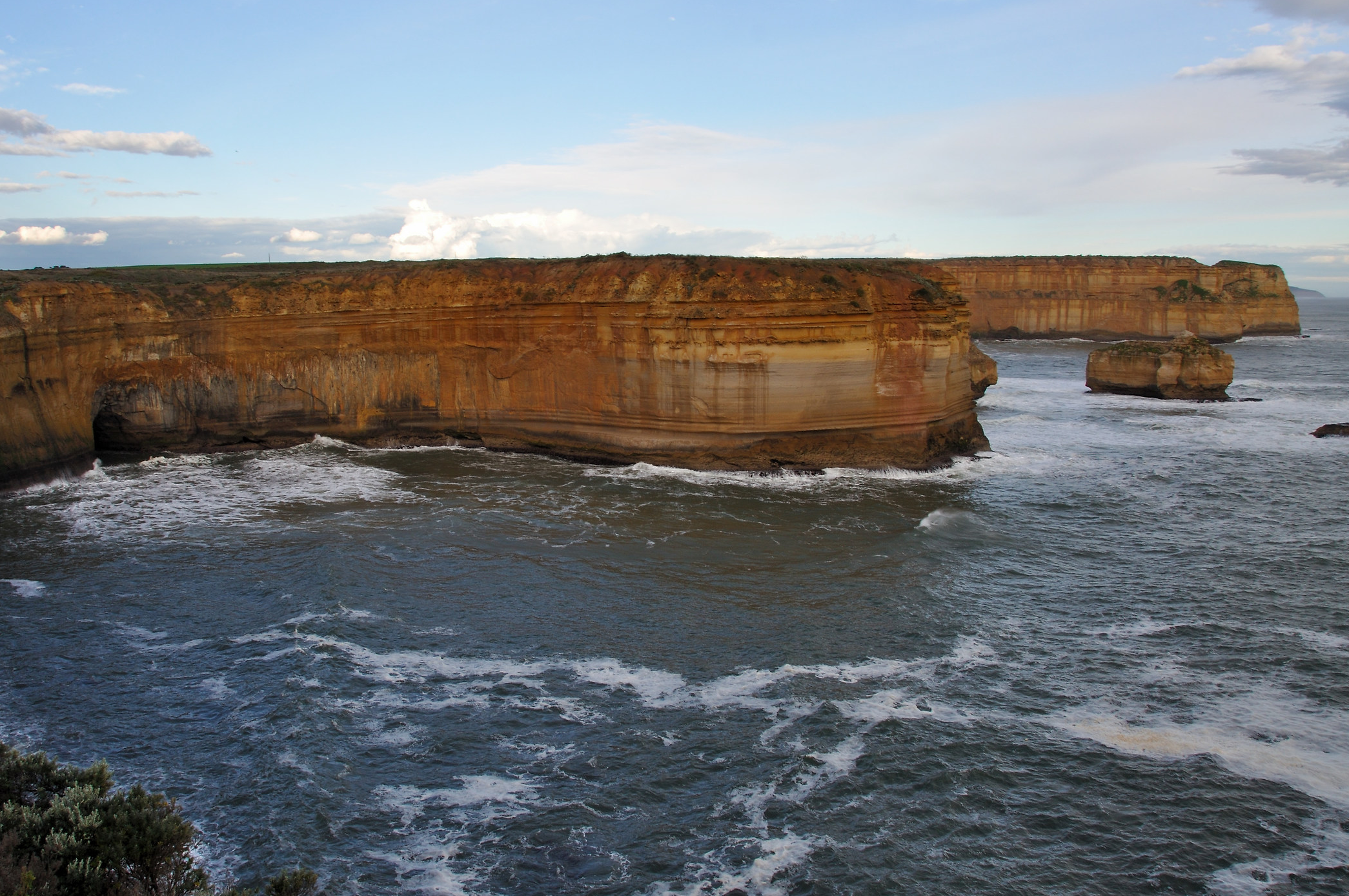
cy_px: 420
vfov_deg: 42.2
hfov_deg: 60.1
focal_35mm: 31
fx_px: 1160
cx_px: 583
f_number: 10
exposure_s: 1/100
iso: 200
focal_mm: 18
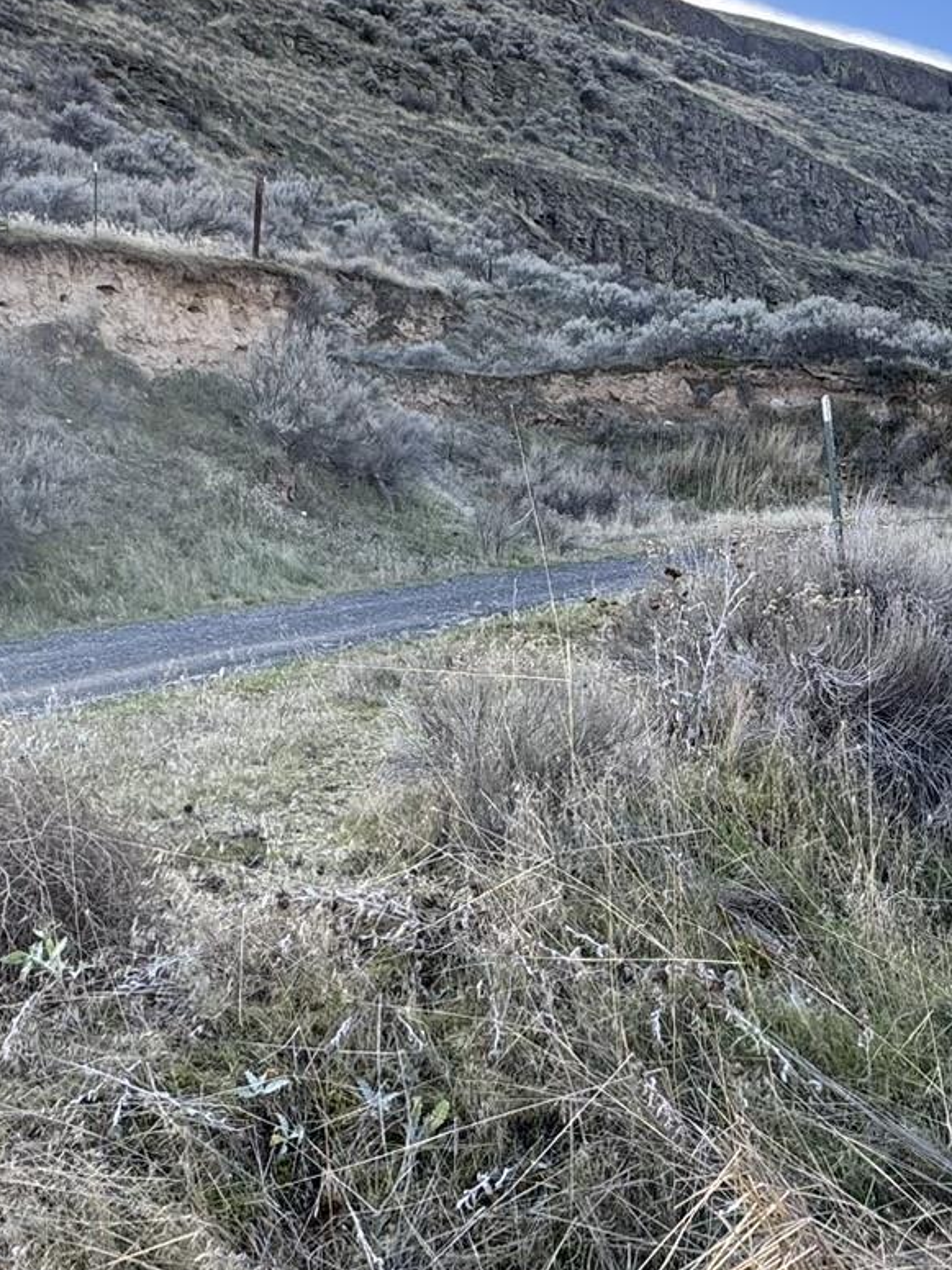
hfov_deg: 37.9
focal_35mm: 37
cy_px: 510
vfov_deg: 49.8
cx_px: 691
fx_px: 1357
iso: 40
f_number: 2.2
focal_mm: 2.22
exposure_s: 1/180
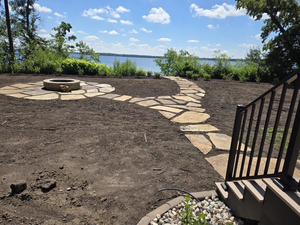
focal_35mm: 23
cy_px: 112
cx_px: 150
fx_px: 199
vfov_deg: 58.9
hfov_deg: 73.9
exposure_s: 1/1915
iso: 25
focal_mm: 5.4
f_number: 1.8
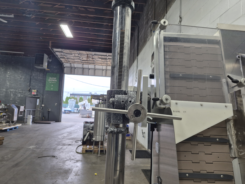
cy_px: 92
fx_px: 163
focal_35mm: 23
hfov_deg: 73.9
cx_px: 122
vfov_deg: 58.9
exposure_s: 1/120
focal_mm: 5.4
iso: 125
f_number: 1.8
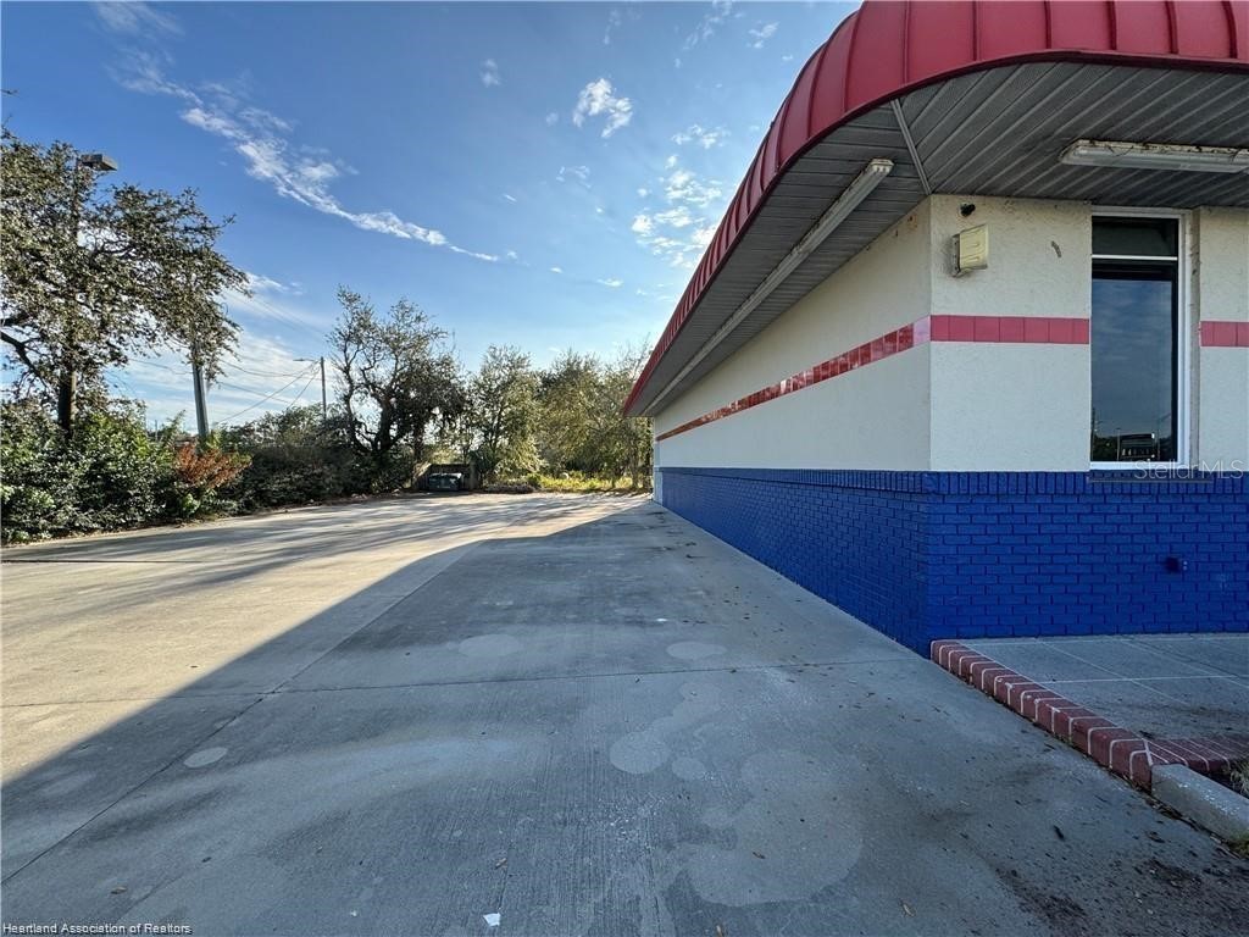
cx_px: 624
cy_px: 468
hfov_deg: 102.1
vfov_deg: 85.7
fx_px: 505
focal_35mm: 14
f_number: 2.2
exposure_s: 1/763
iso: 50
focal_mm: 2.22
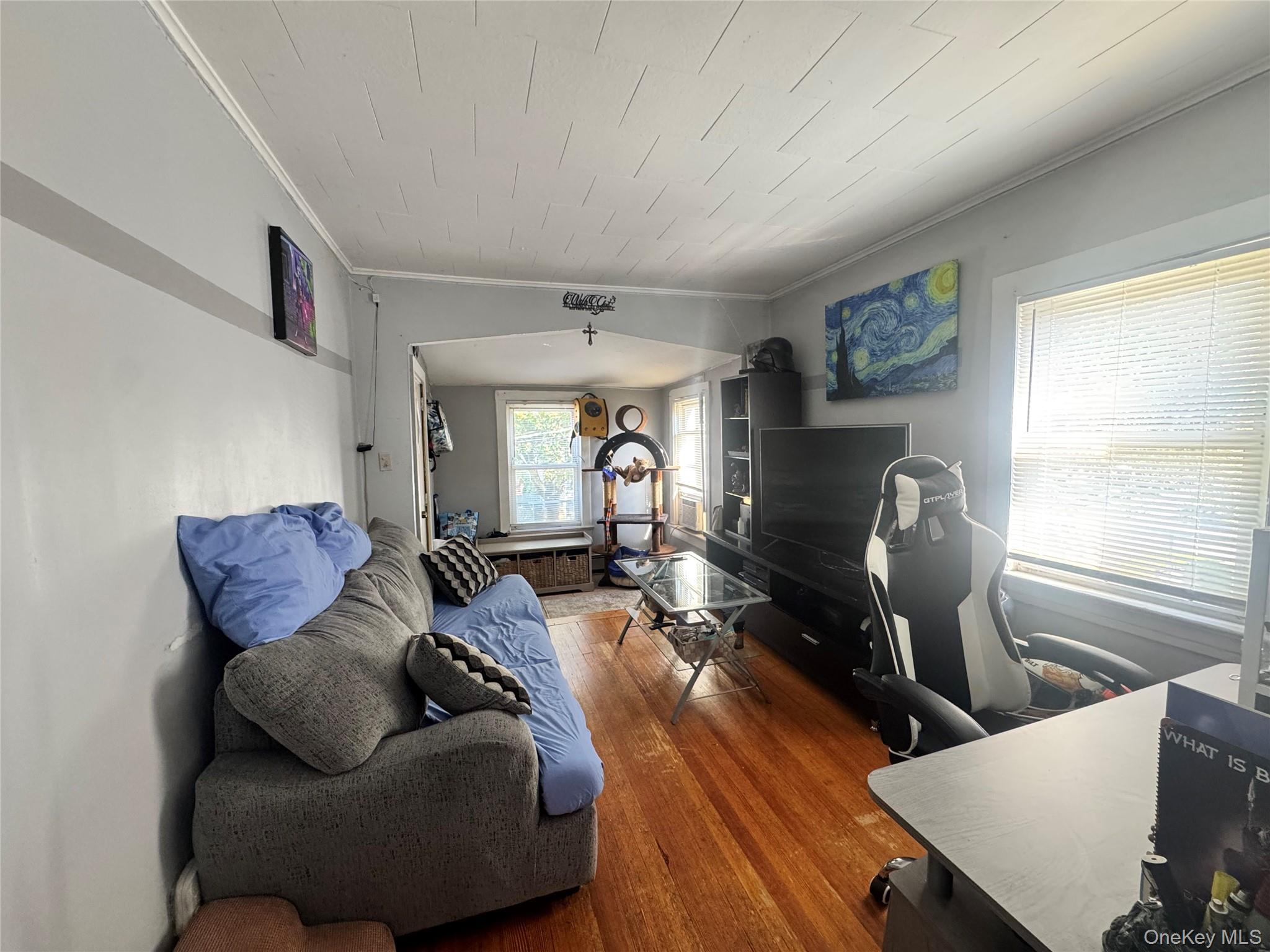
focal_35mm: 14
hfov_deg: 102.1
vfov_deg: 85.7
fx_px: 514
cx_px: 635
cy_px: 476
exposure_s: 1/84
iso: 320
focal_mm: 2.22
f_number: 2.2
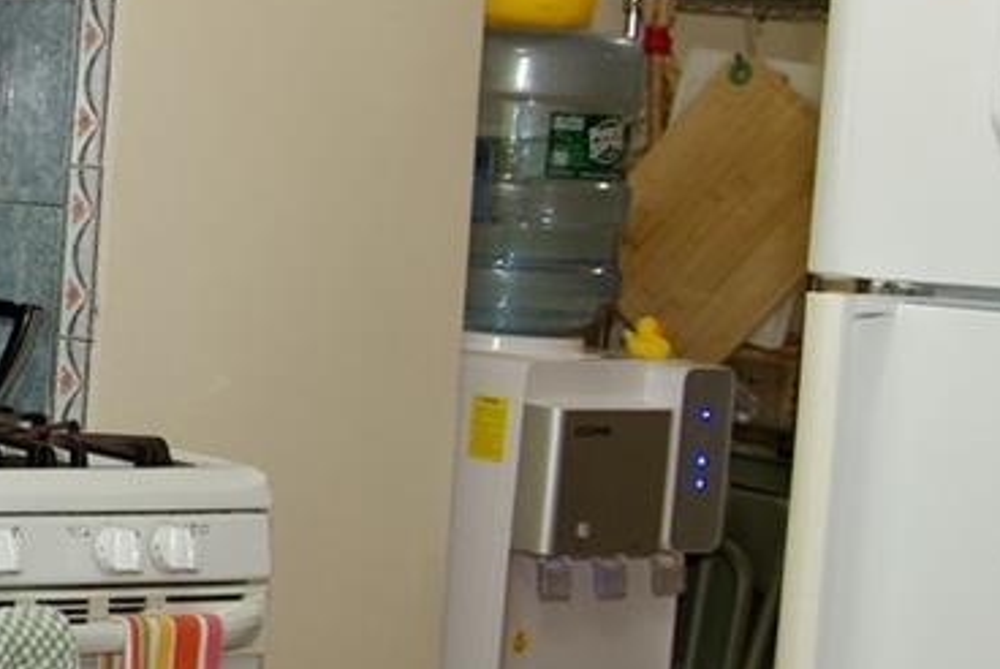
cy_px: 209
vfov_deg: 15.3
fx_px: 2474
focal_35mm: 89
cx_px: -943
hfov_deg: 17.3
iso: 400
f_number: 5.6
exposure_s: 1/60
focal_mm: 16
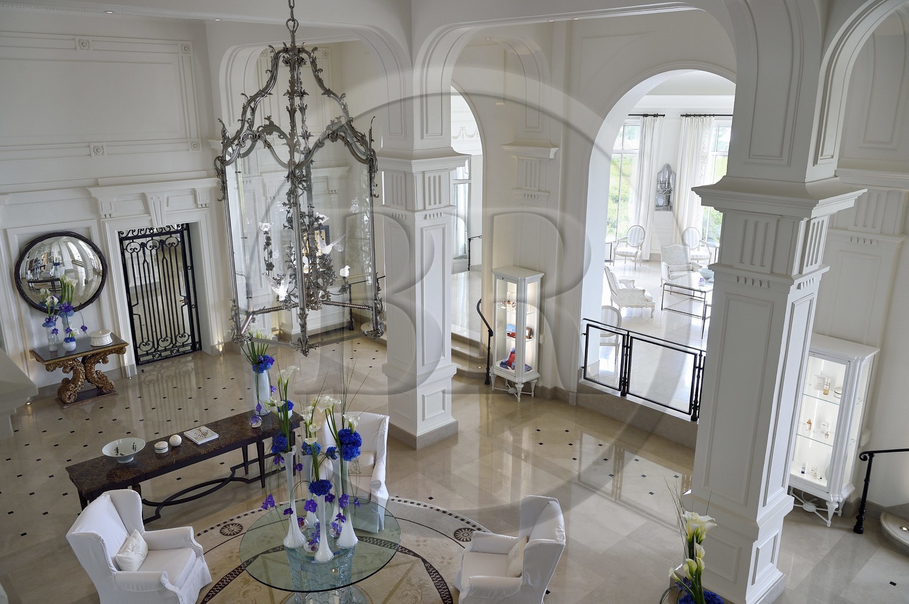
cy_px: 302
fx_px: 732
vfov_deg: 44.9
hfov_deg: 63.7
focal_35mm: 29
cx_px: 454
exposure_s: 1/80
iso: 400
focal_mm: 29
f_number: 6.3
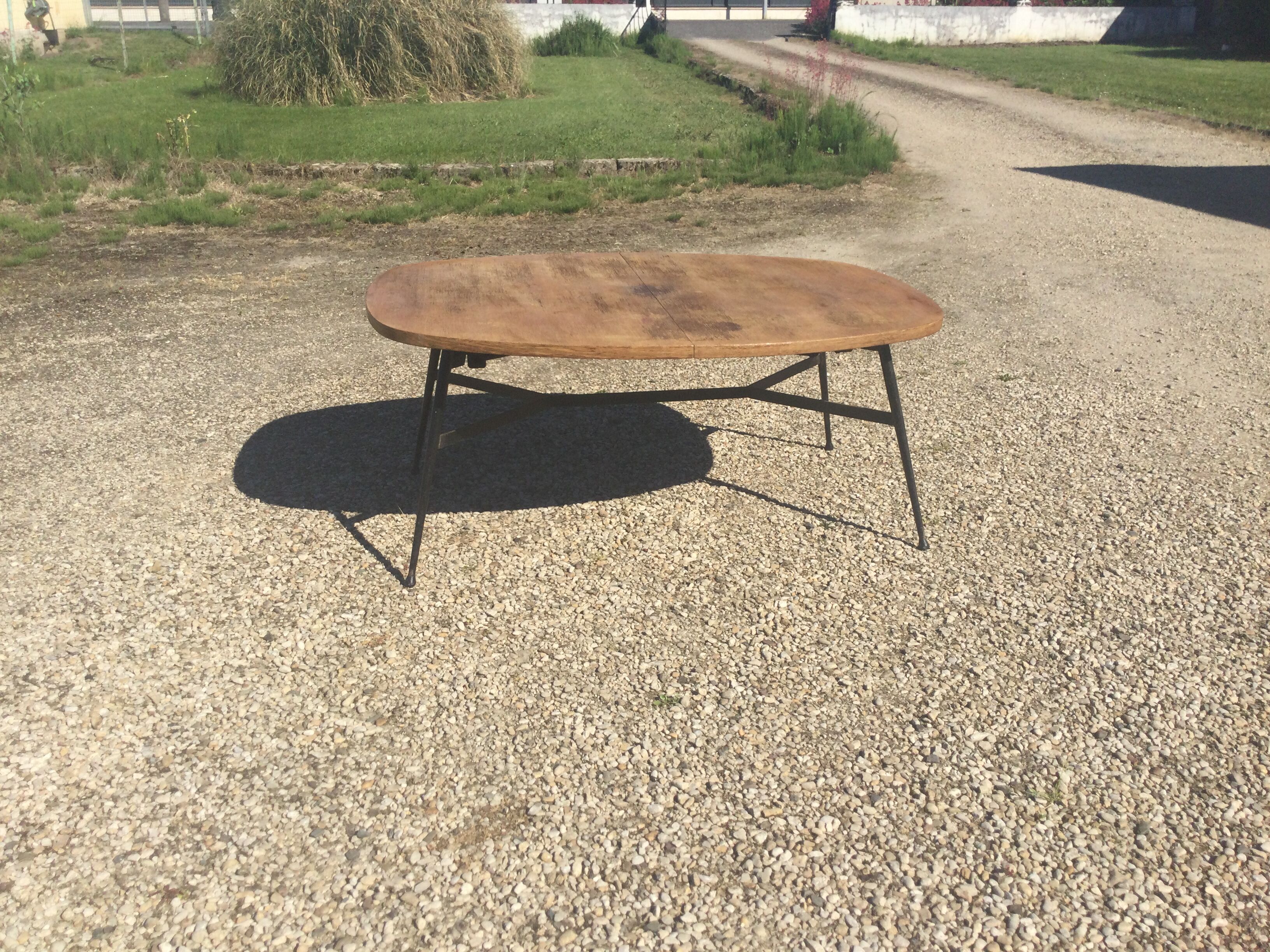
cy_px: 476
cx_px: 635
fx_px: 1137
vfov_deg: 45.4
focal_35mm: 31
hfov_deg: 58.4
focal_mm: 3.3
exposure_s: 1/1631
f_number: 2.4
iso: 25
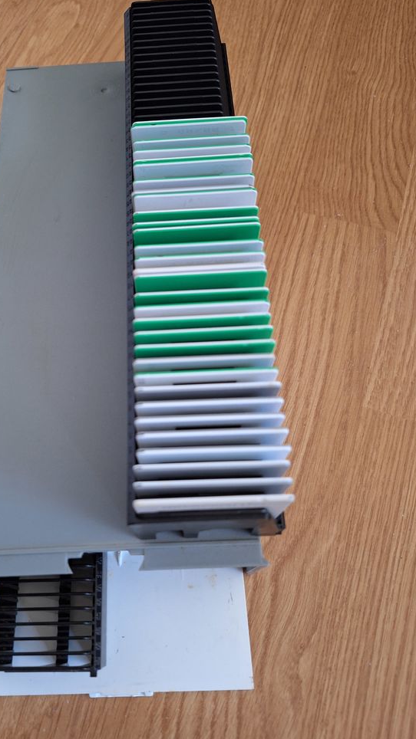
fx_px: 510
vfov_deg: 71.9
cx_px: 156
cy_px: 375
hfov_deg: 44.0
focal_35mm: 26
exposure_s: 1/25
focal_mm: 5.54
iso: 320
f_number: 1.8
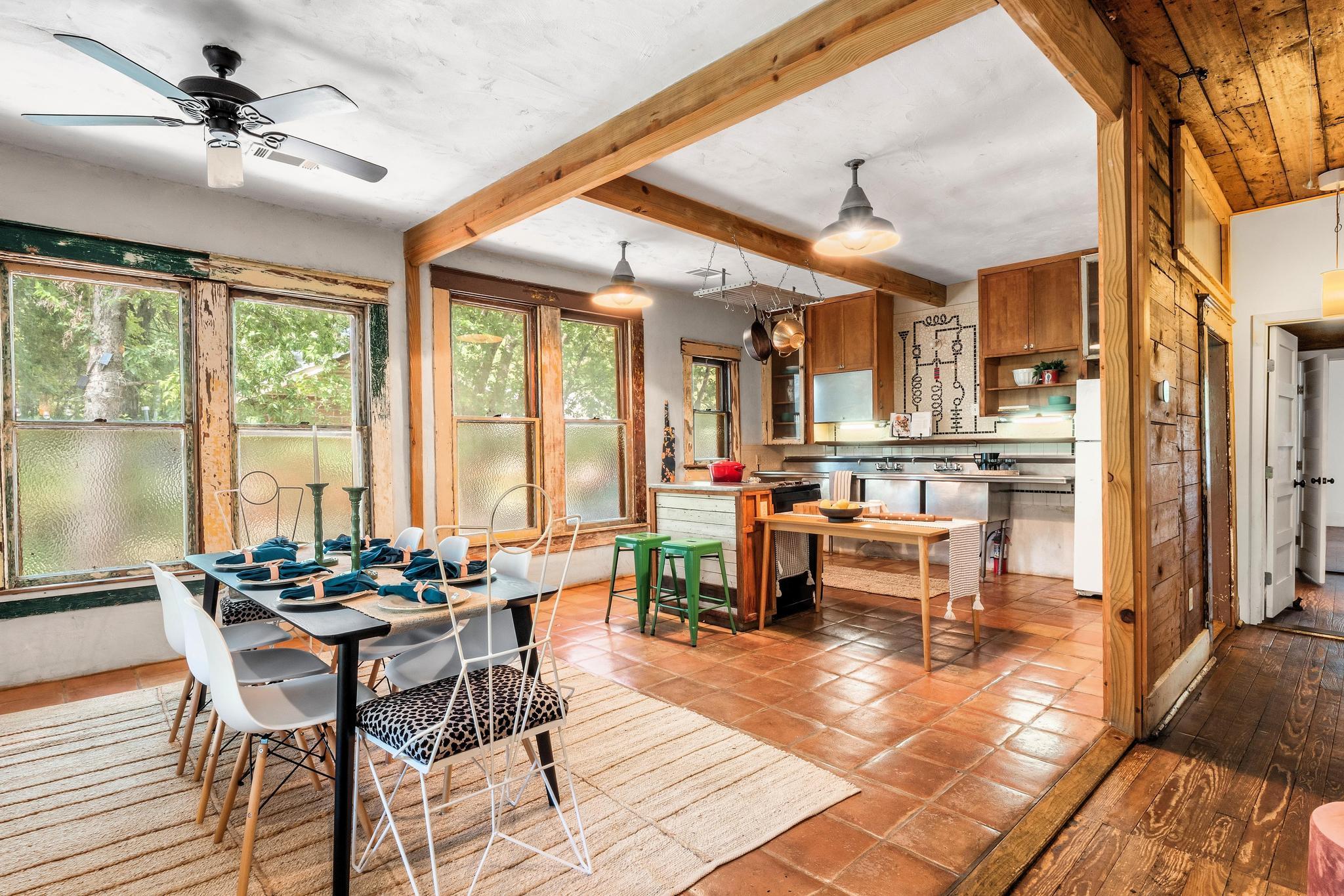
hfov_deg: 96.7
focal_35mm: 16
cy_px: 448
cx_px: 672
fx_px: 597
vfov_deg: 73.7
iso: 200
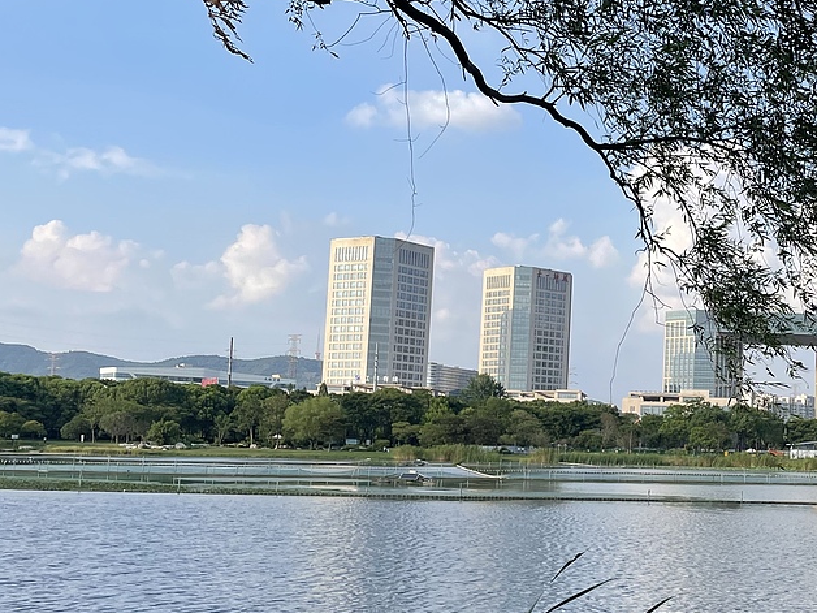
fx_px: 1251
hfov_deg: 33.8
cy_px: 340
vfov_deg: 27.5
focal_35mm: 53
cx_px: 764
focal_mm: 4.2
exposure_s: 1/2398
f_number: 1.6
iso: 32
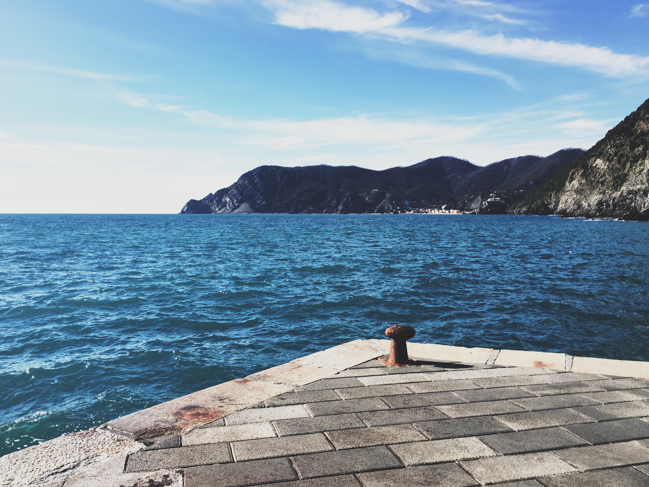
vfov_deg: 48.2
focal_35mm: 29
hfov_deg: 61.7
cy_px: 244
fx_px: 544
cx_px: 324
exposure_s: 1/1166
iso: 25
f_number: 2.2
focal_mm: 4.15
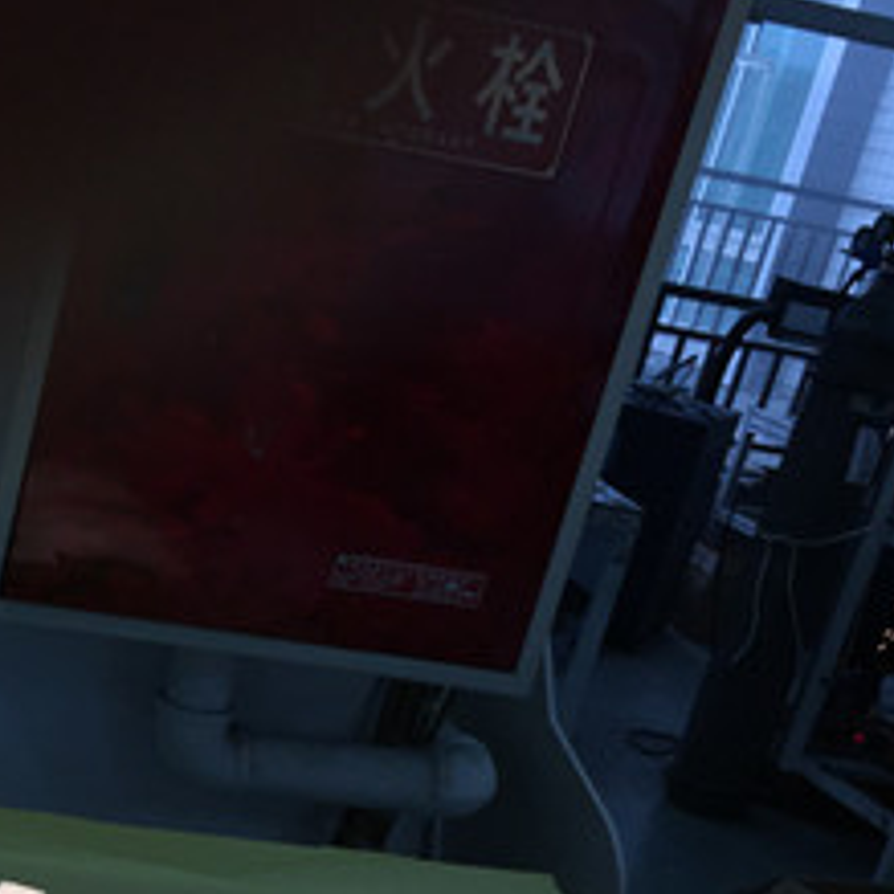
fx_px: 2191
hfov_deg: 21.9
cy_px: 939
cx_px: -78
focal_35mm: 75
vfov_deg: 22.0
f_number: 2.2
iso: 25
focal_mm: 4.15
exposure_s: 1/257
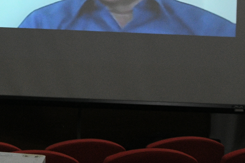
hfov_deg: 10.1
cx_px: -114
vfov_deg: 6.9
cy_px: -85
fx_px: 1341
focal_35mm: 197
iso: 1600
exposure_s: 1/80
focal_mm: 40
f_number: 4.5
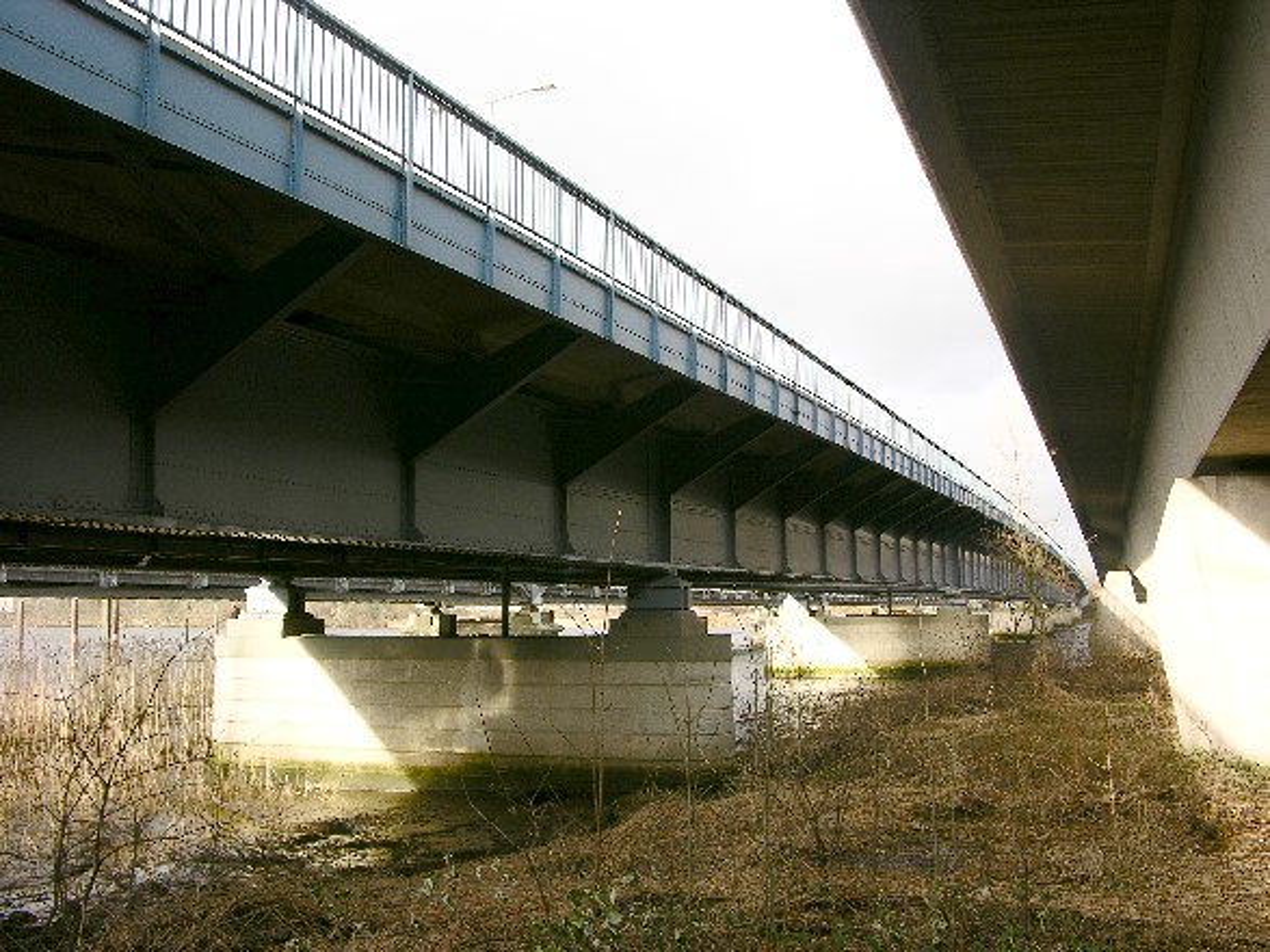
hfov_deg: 52.6
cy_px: 476
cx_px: 635
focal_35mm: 35
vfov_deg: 40.7
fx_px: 1284
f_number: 5
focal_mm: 8.9
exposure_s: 1/51.8
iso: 50
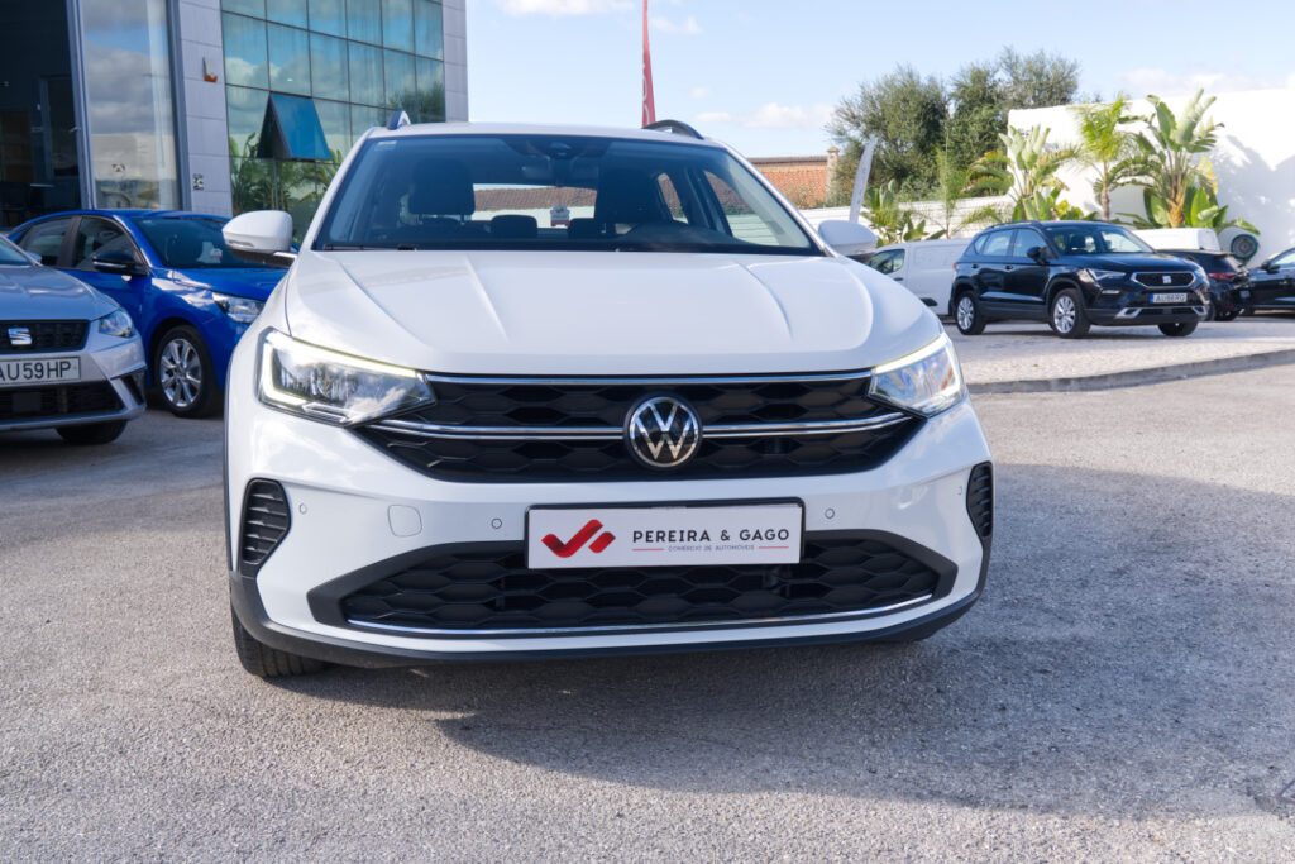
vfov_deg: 38.9
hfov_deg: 55.8
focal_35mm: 34
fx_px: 1223
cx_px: 648
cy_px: 432
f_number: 9
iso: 160
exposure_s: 1/125
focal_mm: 22.8
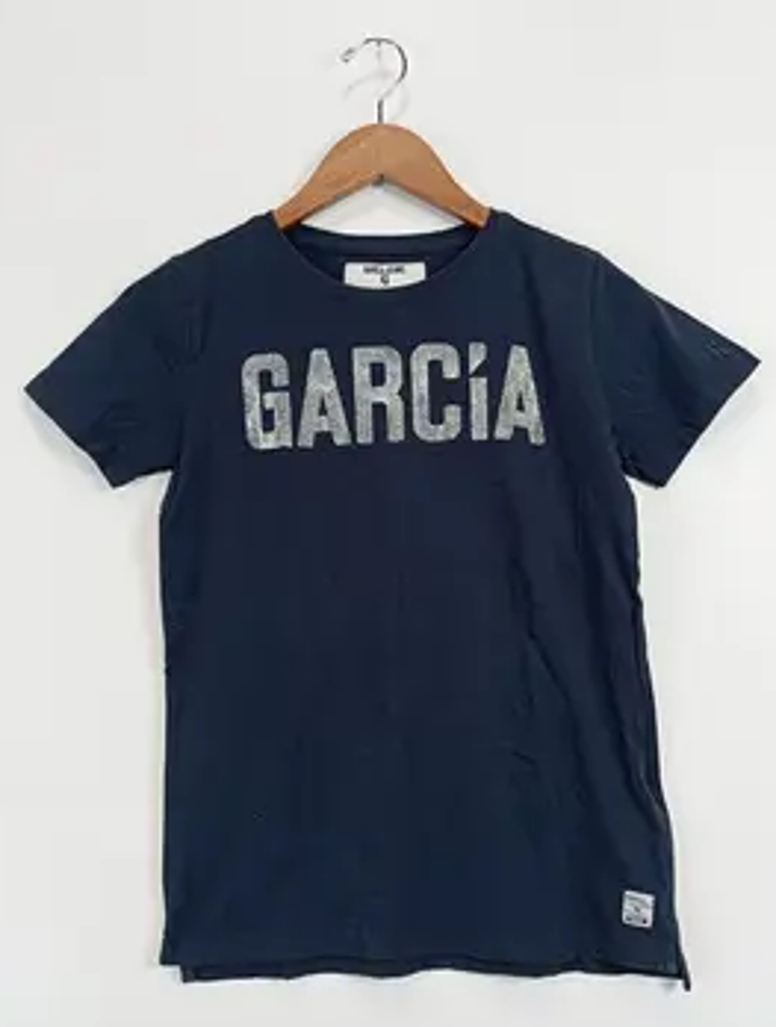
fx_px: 952
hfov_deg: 44.3
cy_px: 475
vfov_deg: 56.6
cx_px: 401
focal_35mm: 32
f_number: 1.8
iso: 81
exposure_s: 1/50
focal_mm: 4.22
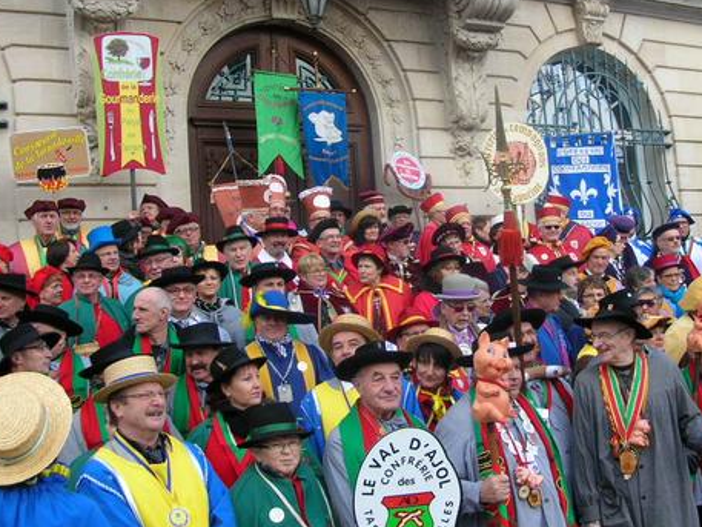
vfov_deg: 29.6
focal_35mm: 49
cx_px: 444
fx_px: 994
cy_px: 210
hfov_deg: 38.6
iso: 50
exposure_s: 1/226
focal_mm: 5.8
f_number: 2.8
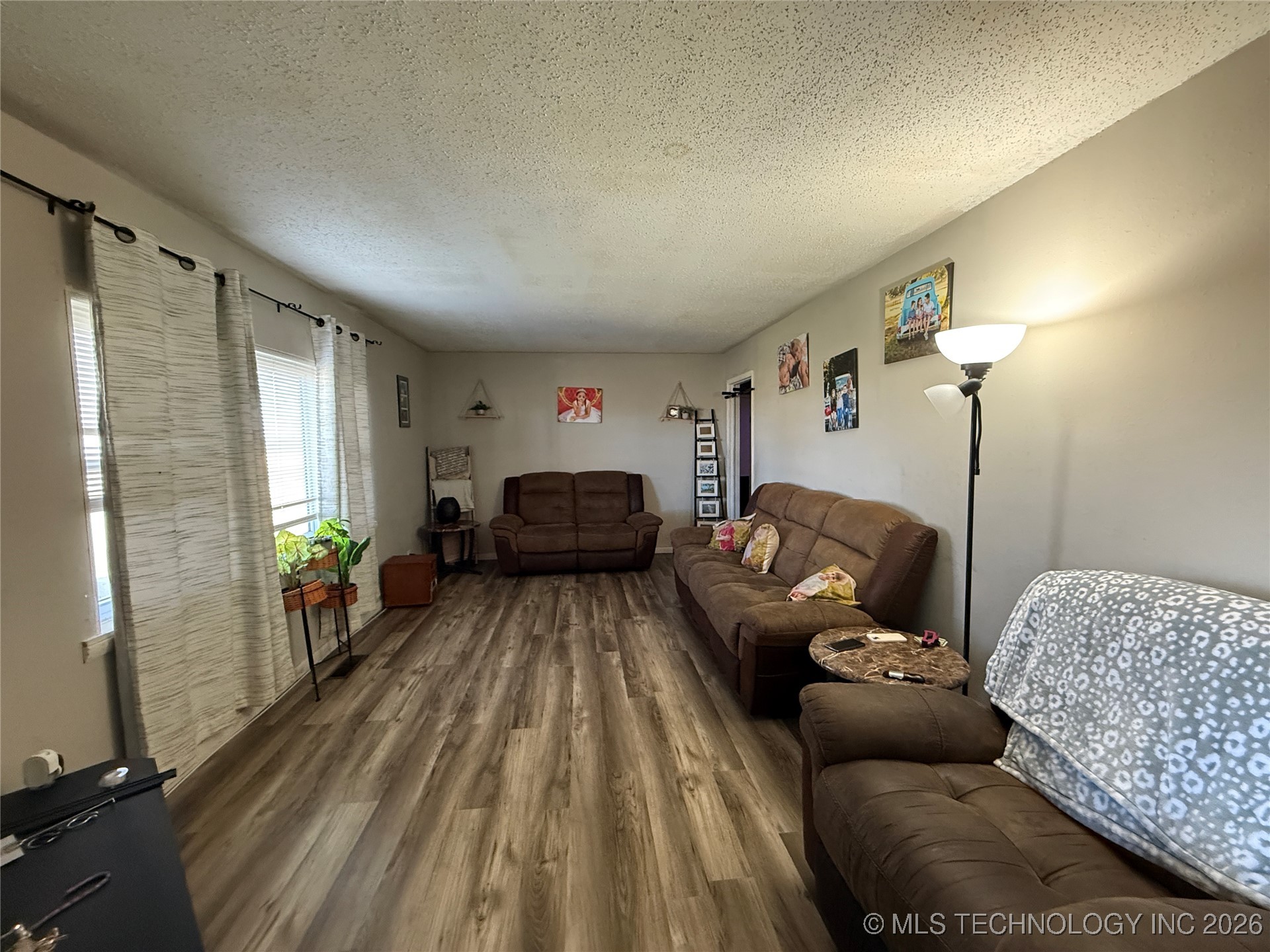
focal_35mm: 14
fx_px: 514
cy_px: 476
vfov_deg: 85.7
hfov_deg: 102.1
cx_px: 635
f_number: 2.2
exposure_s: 1/60
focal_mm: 2.22
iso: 640
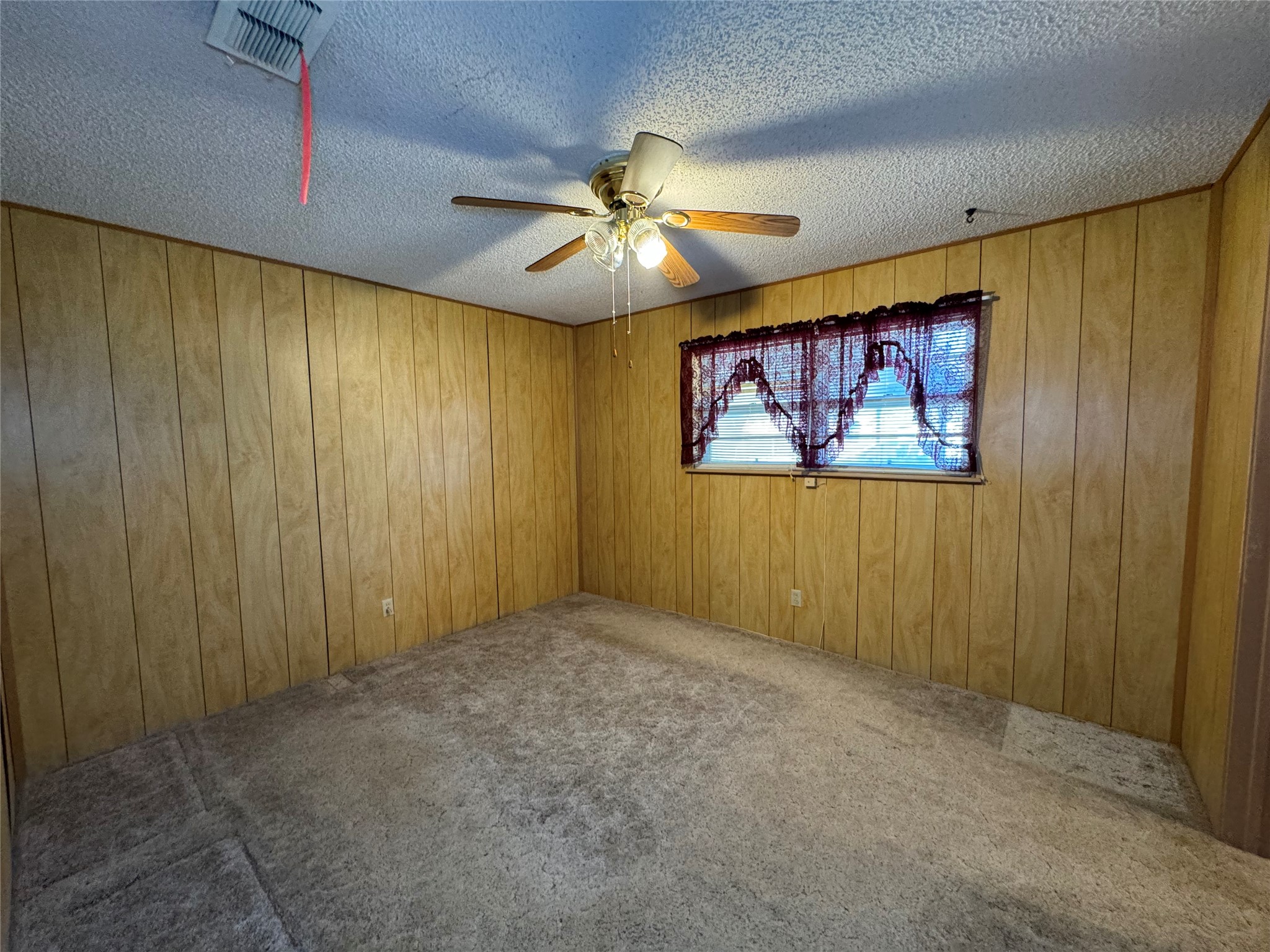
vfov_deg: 85.7
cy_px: 476
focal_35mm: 14
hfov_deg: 102.1
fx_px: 514
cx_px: 635
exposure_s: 1/60
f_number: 2.2
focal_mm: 2.22
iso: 500
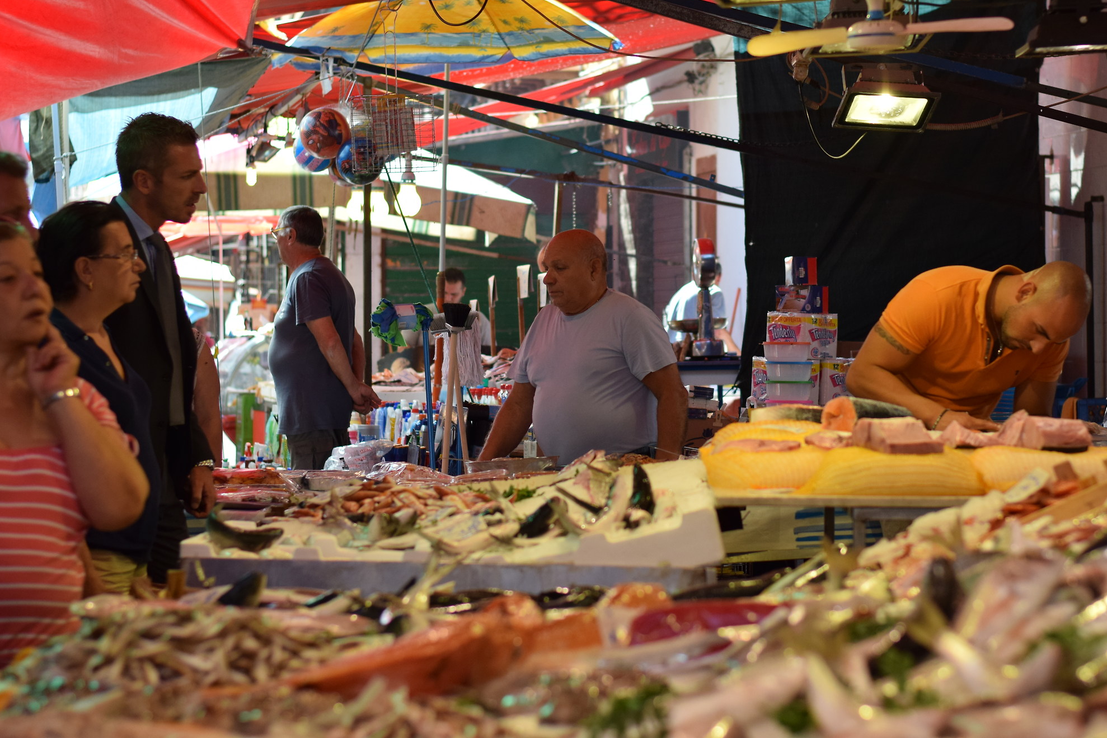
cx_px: 667
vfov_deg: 15.0
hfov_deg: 22.3
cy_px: 293
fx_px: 2798
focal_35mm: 91
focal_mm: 50
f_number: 2.8
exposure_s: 1/1600
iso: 400
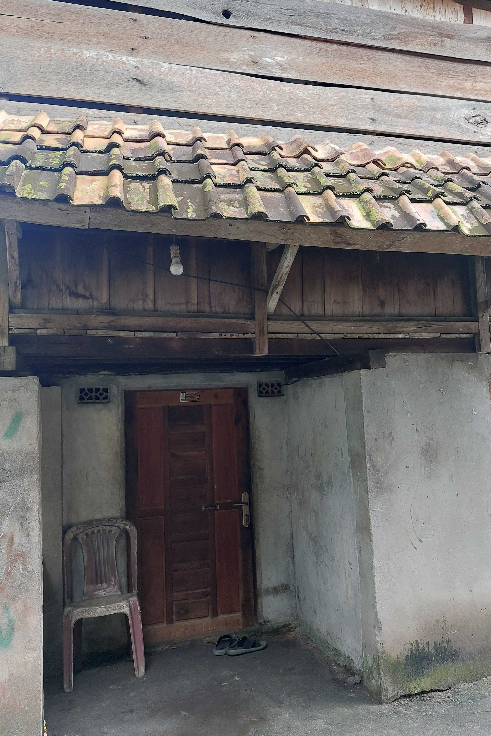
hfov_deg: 42.3
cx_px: 262
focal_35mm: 31
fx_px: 634
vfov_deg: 60.3
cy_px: 350
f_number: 1.8
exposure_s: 1/60.2
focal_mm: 5.23
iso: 100
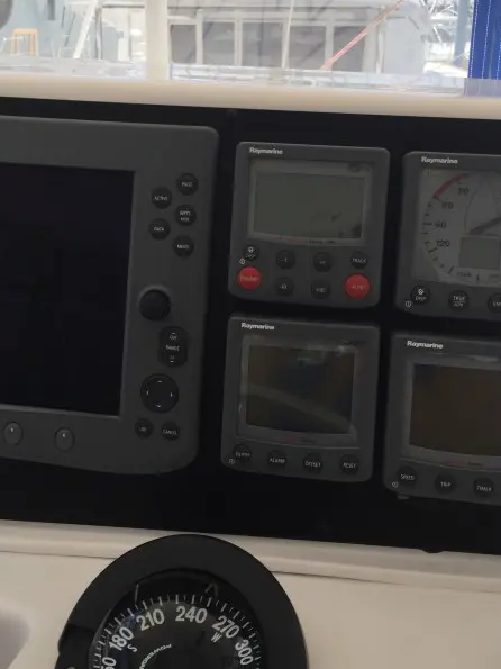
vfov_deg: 47.7
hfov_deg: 36.8
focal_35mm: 39
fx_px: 753
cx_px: 220
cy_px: 275
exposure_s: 1/1364
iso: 32
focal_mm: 4.15
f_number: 2.2
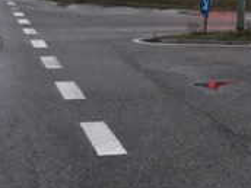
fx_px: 783
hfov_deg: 15.9
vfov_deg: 13.0
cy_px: -87
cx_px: 430
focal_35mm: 108
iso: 25
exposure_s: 1/712
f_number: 2.2
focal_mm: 4.15
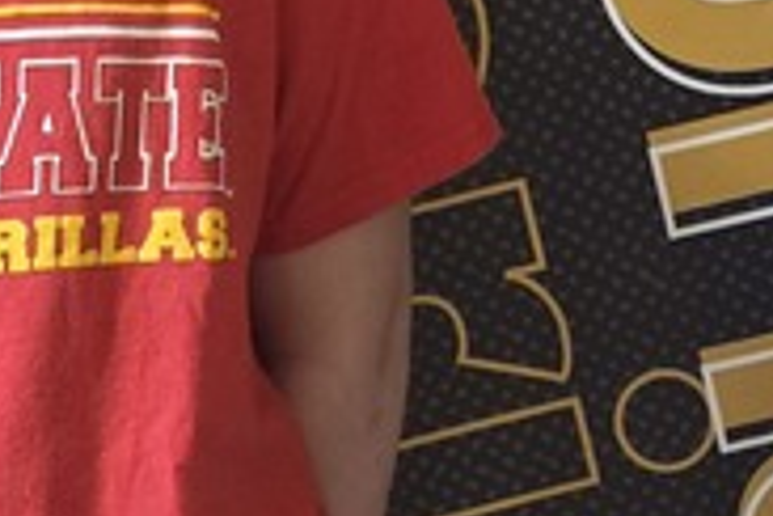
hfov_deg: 15.1
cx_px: 710
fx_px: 2877
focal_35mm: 134
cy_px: -152
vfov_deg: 10.0
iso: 1000
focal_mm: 5.4
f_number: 1.8
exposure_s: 1/60
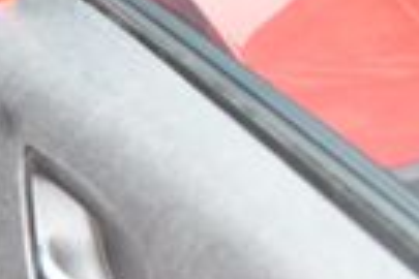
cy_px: 186
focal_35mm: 171
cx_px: -472
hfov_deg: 10.8
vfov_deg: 8.0
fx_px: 1990
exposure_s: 1/15
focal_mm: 24
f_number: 6.3
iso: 400
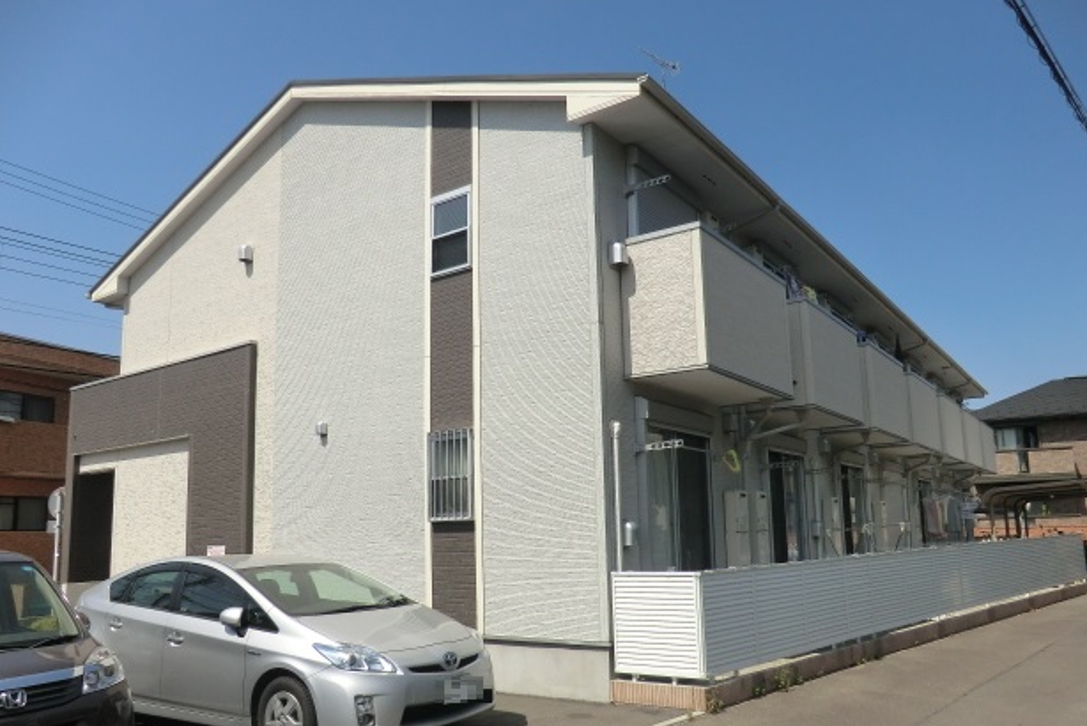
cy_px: 414
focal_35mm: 26
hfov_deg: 69.4
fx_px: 785
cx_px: 559
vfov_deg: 49.4
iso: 80
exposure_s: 1/320
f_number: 7.5
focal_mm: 4.3
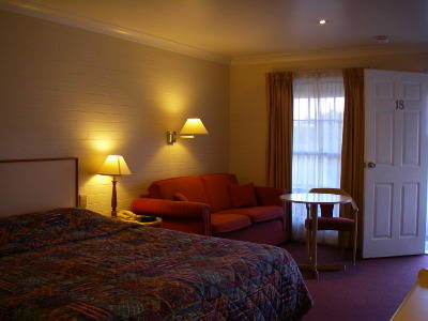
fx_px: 470
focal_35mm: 38
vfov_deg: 37.7
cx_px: 214
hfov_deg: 49.0
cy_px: 160
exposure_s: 1/40
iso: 160
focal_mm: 6.3
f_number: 3.3
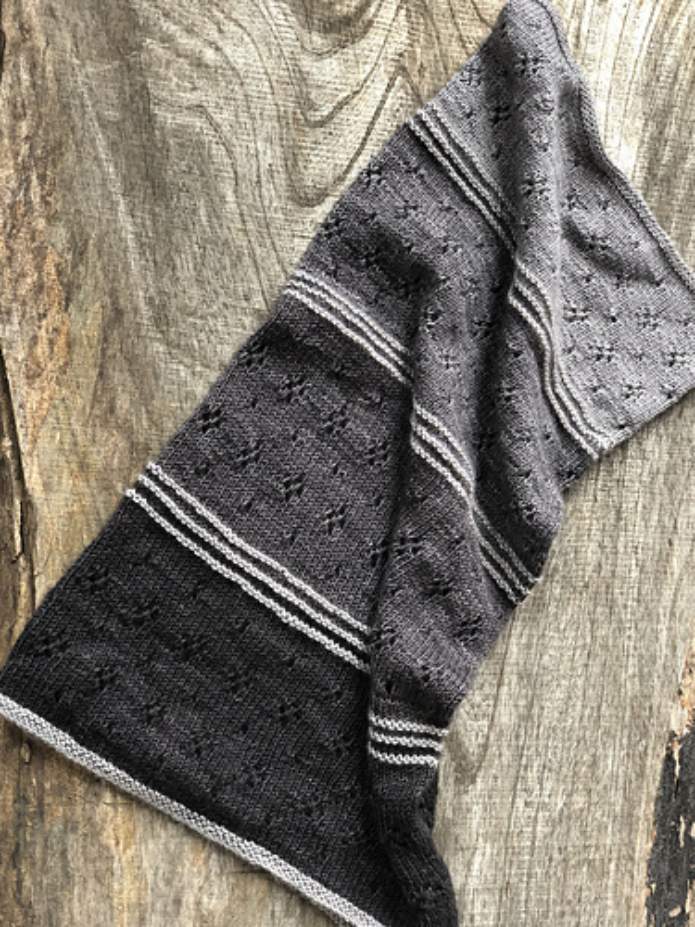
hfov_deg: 28.0
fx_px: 1392
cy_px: 464
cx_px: 348
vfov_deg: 36.8
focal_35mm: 52
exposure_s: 1/60
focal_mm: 6
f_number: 2.4
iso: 50
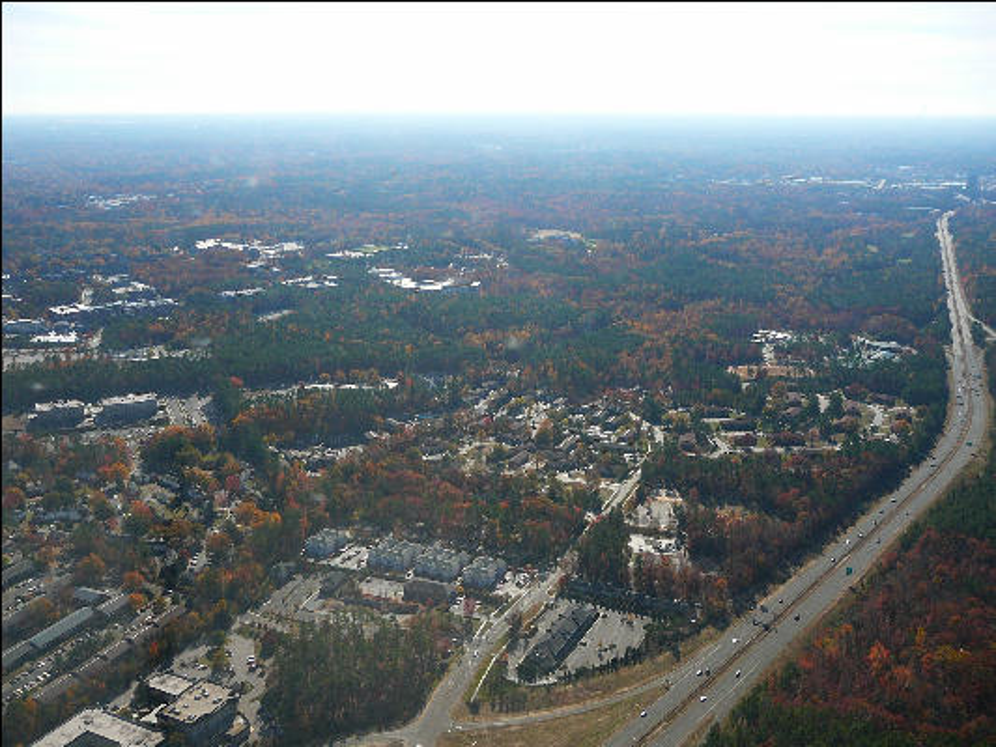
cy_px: 374
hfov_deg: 52.6
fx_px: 1007
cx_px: 498
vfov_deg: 40.7
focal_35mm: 35
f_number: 5
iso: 80
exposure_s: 1/400
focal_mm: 5.2
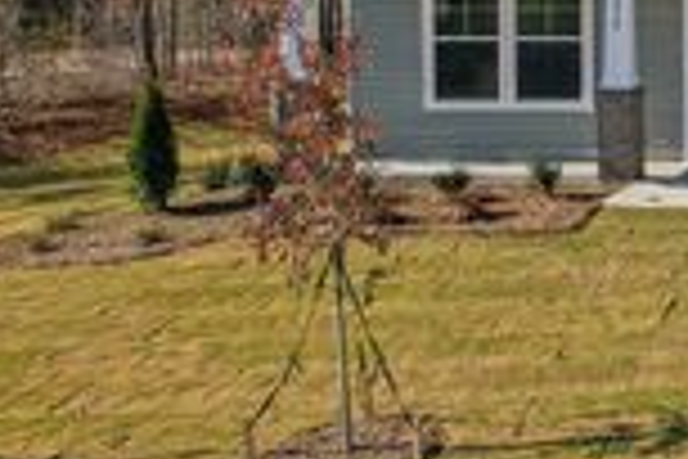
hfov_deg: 22.8
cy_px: -47
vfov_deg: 18.2
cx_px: 1039
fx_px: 1376
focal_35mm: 72
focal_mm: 8.4
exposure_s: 1/120
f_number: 2.8
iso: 100
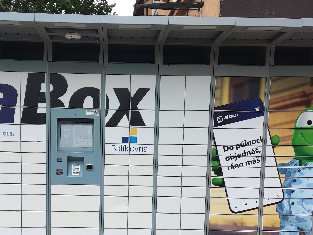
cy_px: 170
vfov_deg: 32.4
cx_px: 122
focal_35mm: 44
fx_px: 398
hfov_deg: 42.7
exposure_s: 1/206
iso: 50
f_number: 1.79
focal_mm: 4.71
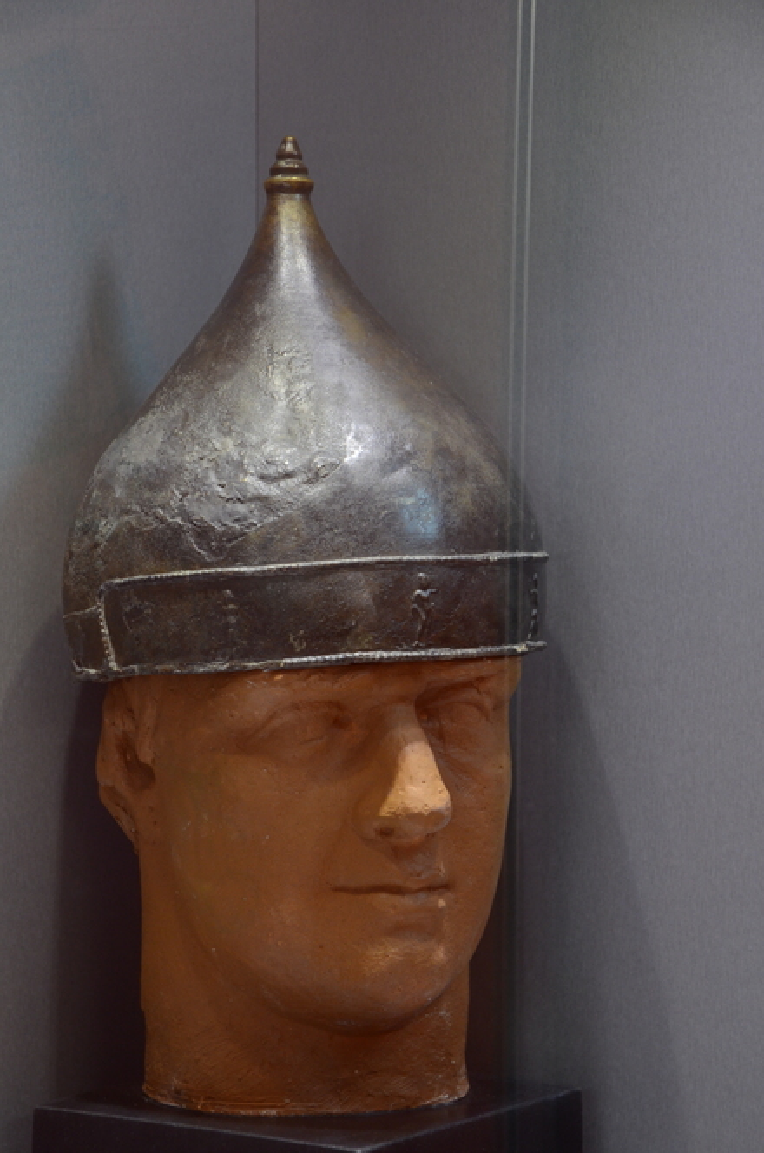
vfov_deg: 19.5
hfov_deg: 13.0
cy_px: 576
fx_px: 3356
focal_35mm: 105
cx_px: 382
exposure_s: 1/10
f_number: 5.3
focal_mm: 70
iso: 1000
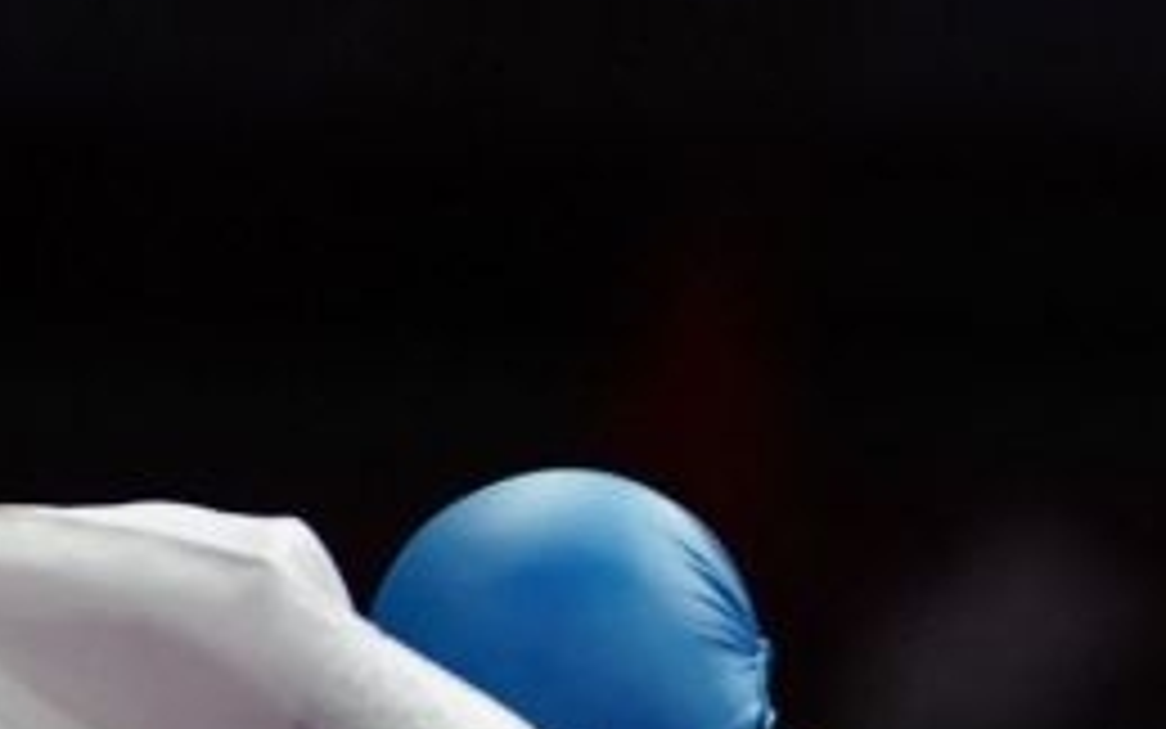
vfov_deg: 1.1
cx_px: 1855
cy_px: 1332
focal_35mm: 1246
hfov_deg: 1.7
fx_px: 39603
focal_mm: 176
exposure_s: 1/1000
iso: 2000
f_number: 2.8
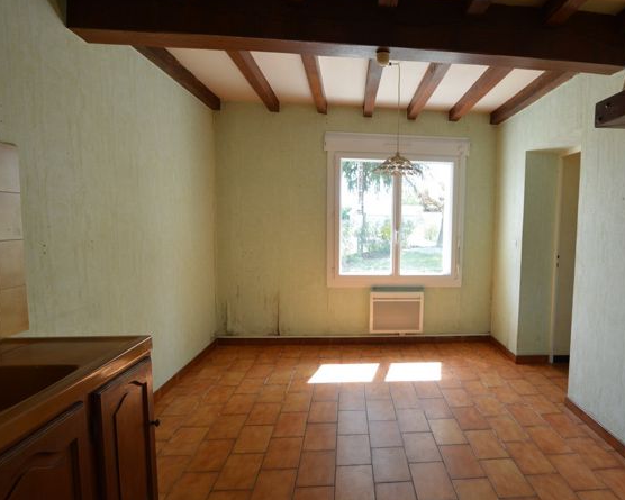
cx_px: 390
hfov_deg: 80.1
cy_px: 252
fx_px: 363
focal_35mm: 20
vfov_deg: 69.2
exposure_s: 1/100
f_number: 5
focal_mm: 11
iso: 400
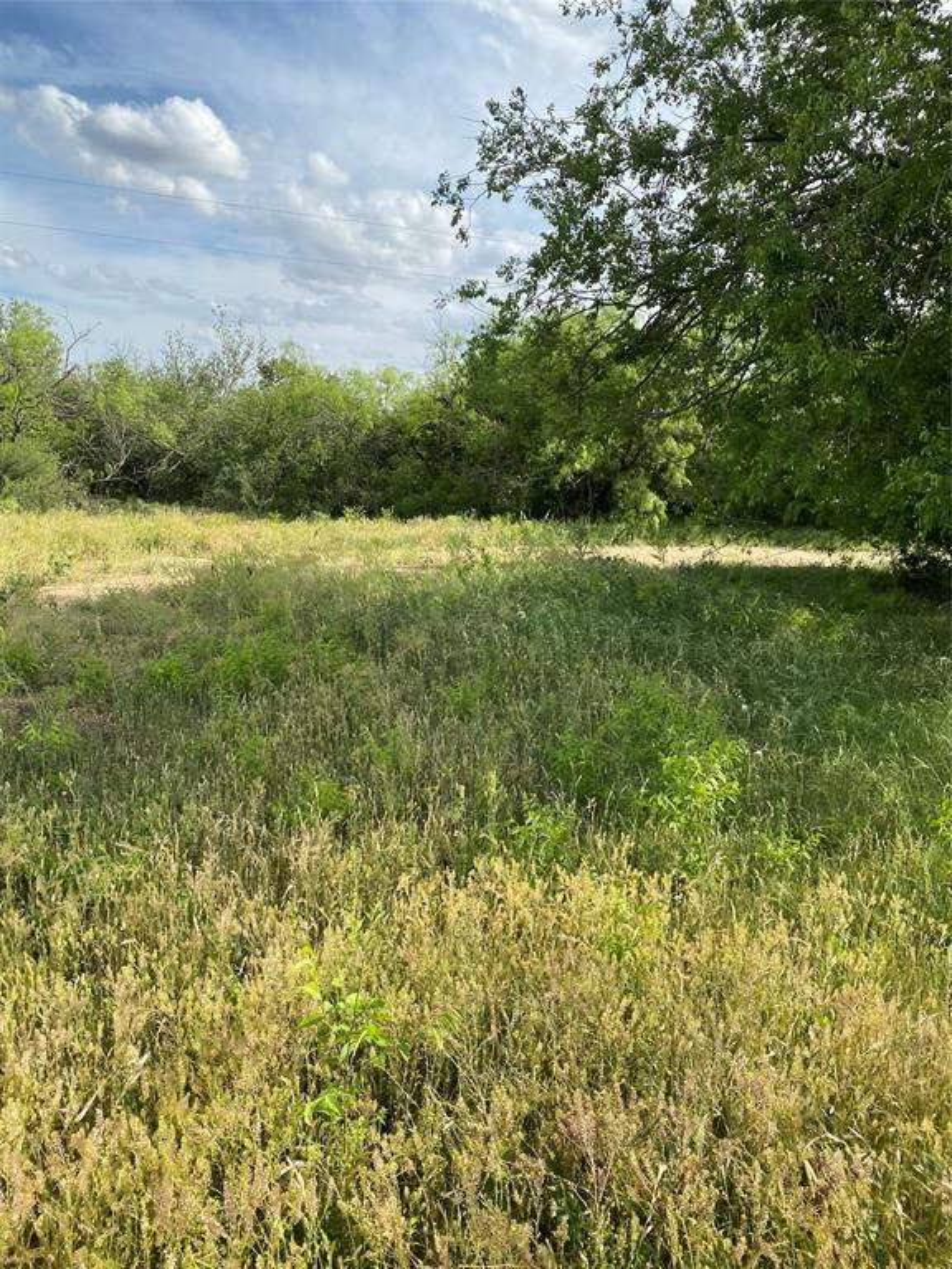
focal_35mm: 26
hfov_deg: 53.1
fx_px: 953
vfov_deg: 67.3
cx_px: 476
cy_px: 634
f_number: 1.8
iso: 32
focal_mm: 4.25
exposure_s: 1/1007
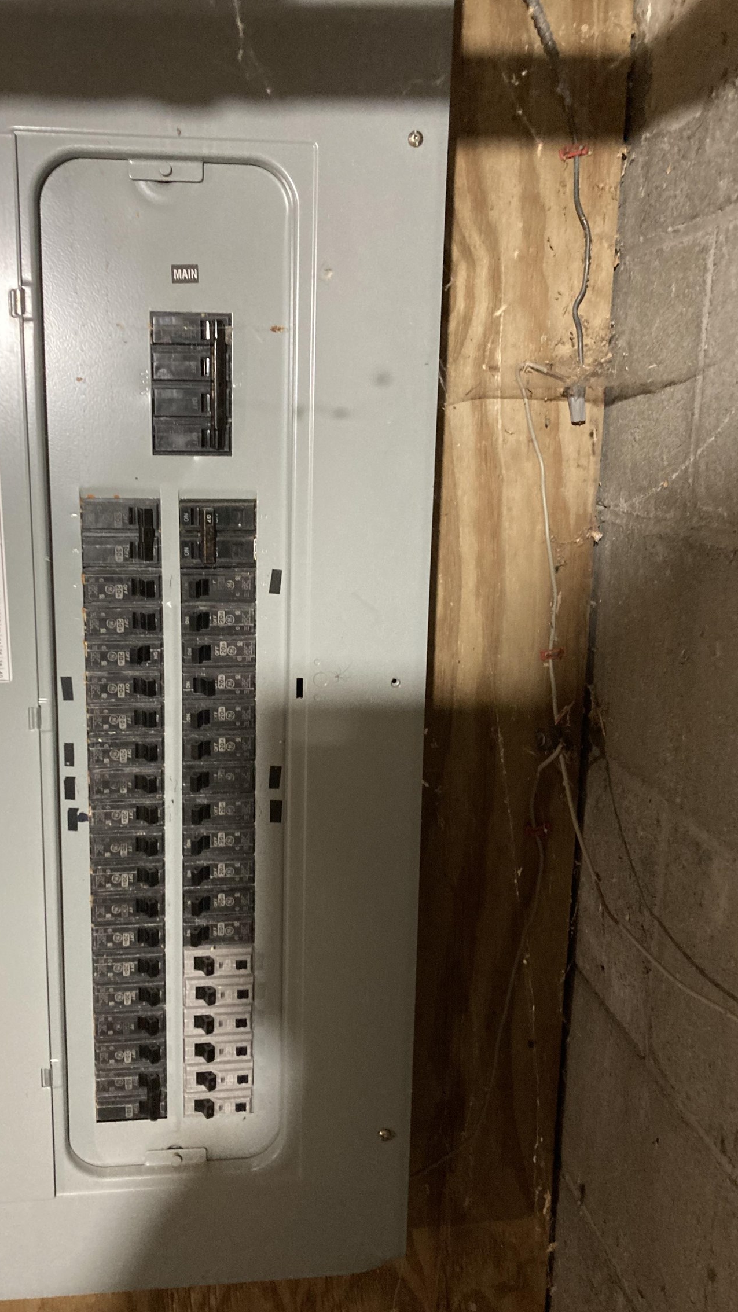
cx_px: 274
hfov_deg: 37.5
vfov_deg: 62.6
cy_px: 662
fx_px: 1079
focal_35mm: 31
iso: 320
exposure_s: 1/30
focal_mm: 3.99
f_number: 1.8
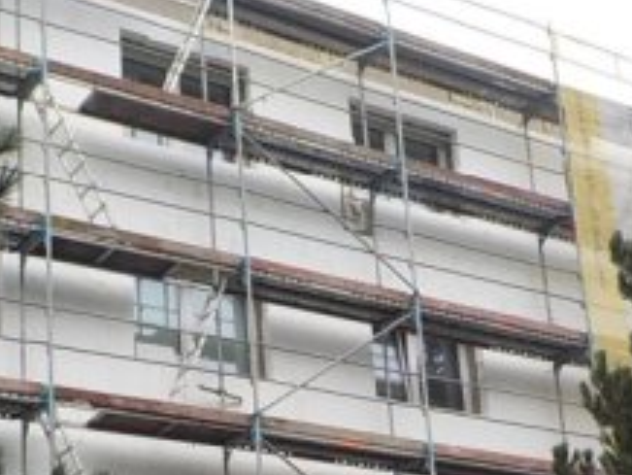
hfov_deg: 25.6
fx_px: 1388
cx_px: 259
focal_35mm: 76
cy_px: 482
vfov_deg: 18.8
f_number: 3.3
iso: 125
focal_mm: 4.1
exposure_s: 1/60
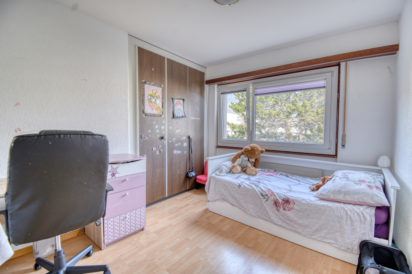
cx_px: 206
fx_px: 172
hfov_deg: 100.4
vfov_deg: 77.3
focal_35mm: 15
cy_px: 137
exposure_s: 1/60
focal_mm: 10
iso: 100
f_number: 4.5
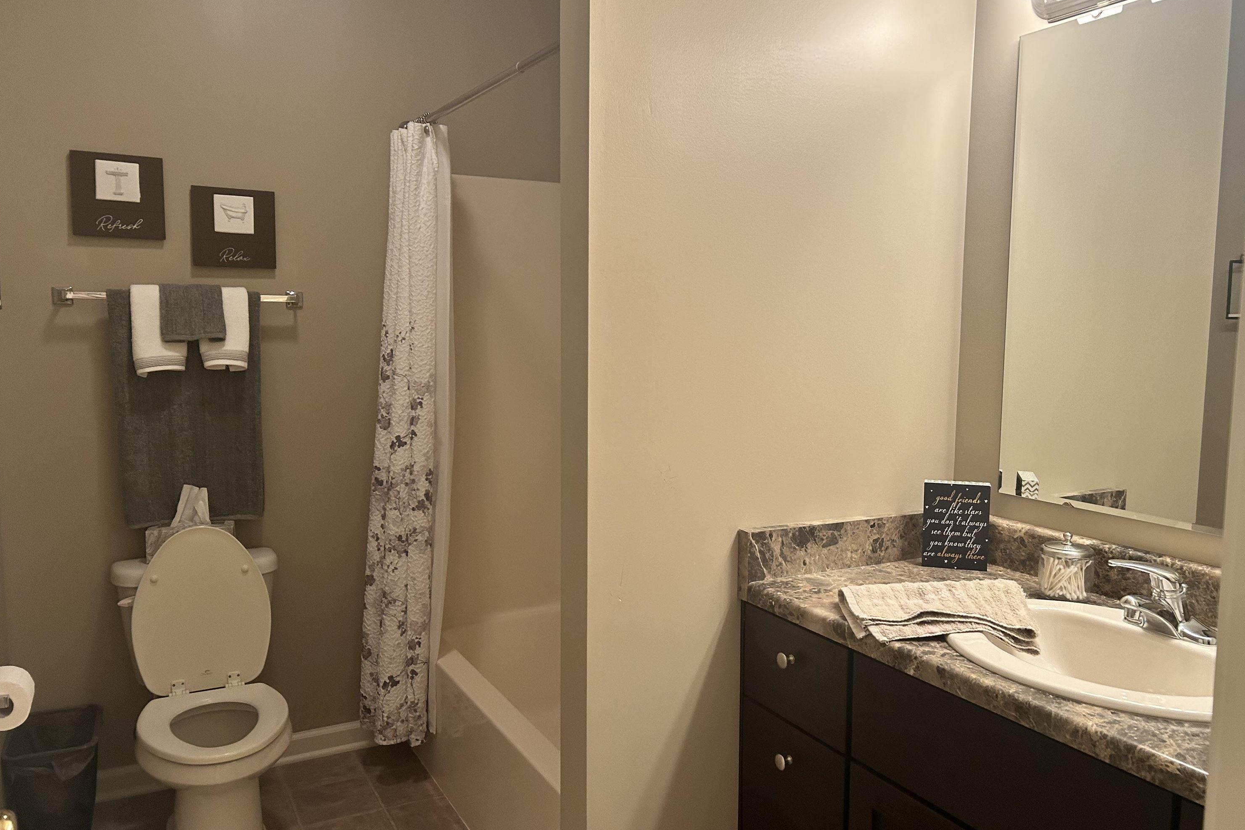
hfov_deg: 65.5
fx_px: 968
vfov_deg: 46.4
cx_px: 611
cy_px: 410
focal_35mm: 28
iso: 160
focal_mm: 5.7
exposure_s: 1/60
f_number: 1.5
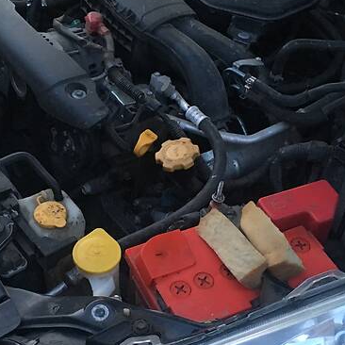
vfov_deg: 30.5
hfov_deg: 30.6
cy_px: 208
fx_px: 631
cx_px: 161
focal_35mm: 56
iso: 200
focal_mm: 4.2
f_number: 2.2
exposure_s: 1/17
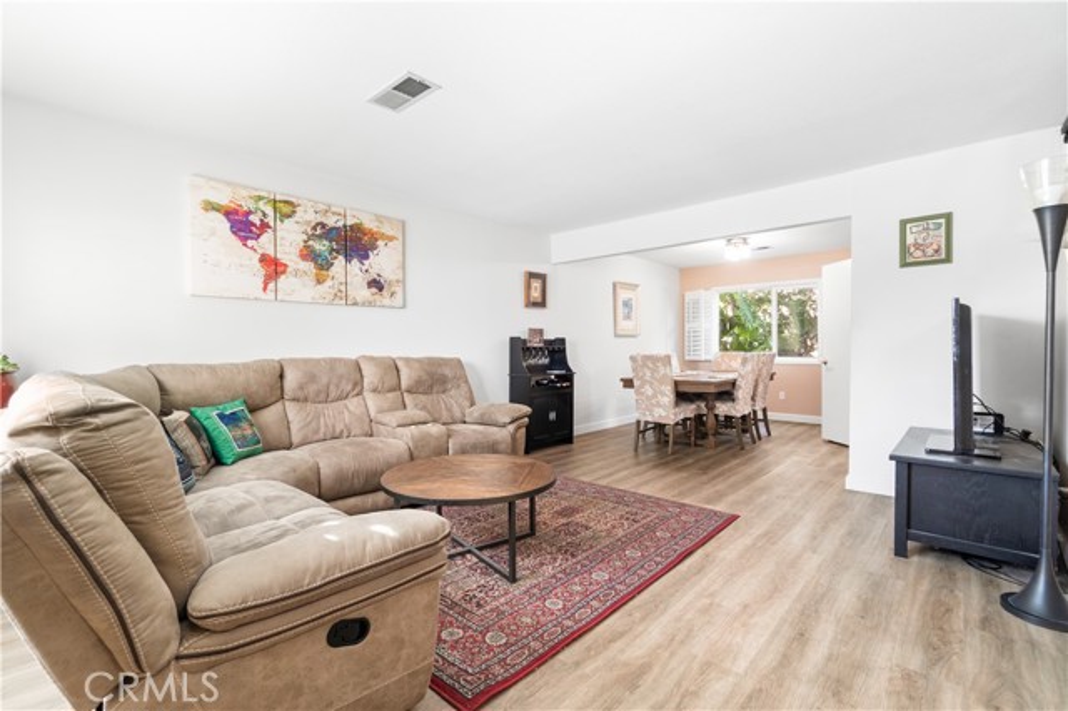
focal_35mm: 15
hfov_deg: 100.4
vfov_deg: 77.3
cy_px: 356
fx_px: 445
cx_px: 534
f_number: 7.1
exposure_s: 1/2
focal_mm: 10
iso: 100
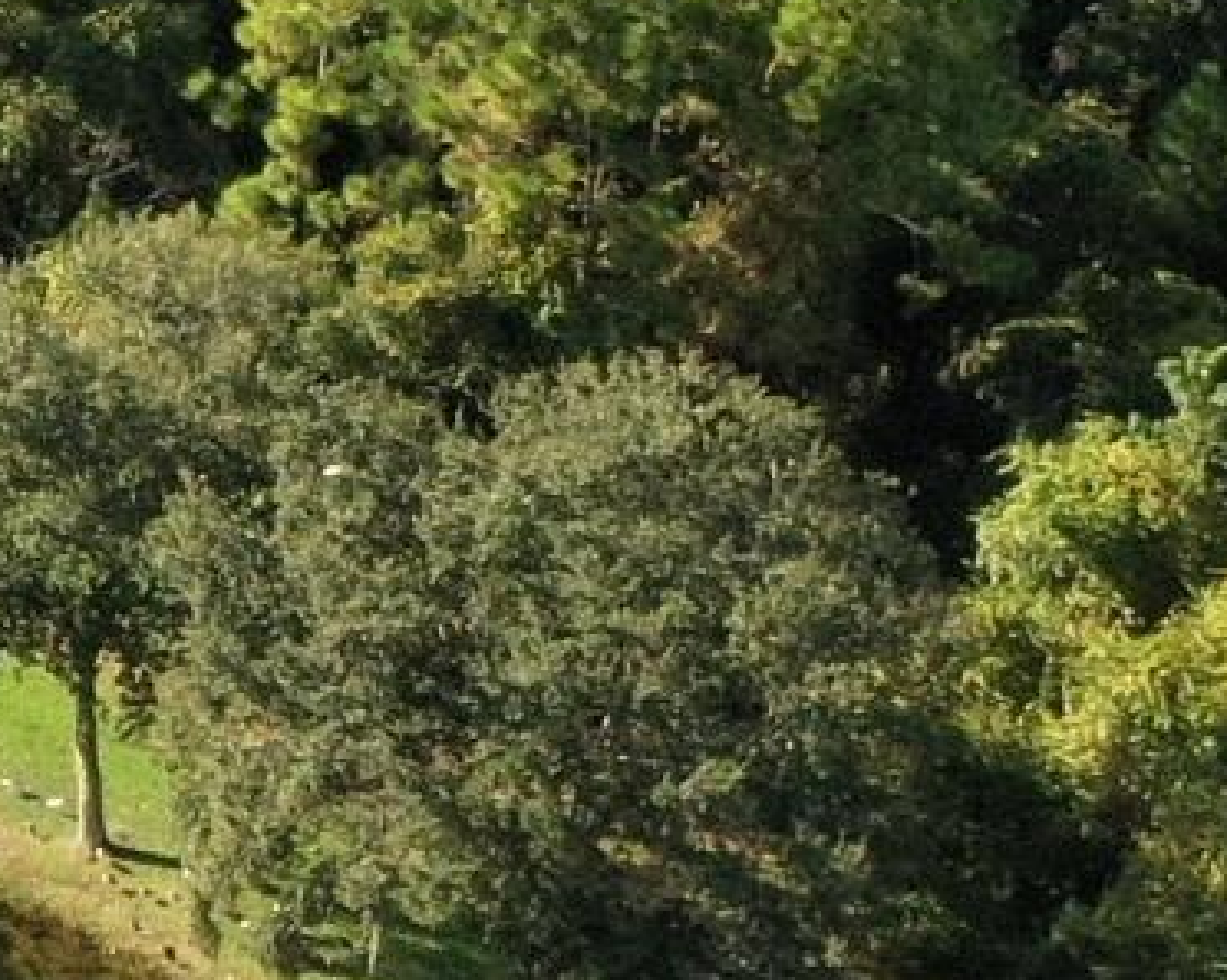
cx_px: -2411
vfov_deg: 7.2
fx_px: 7693
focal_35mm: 212
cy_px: -234
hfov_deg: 7.9
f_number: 8
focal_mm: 10.26
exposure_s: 1/80
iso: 400
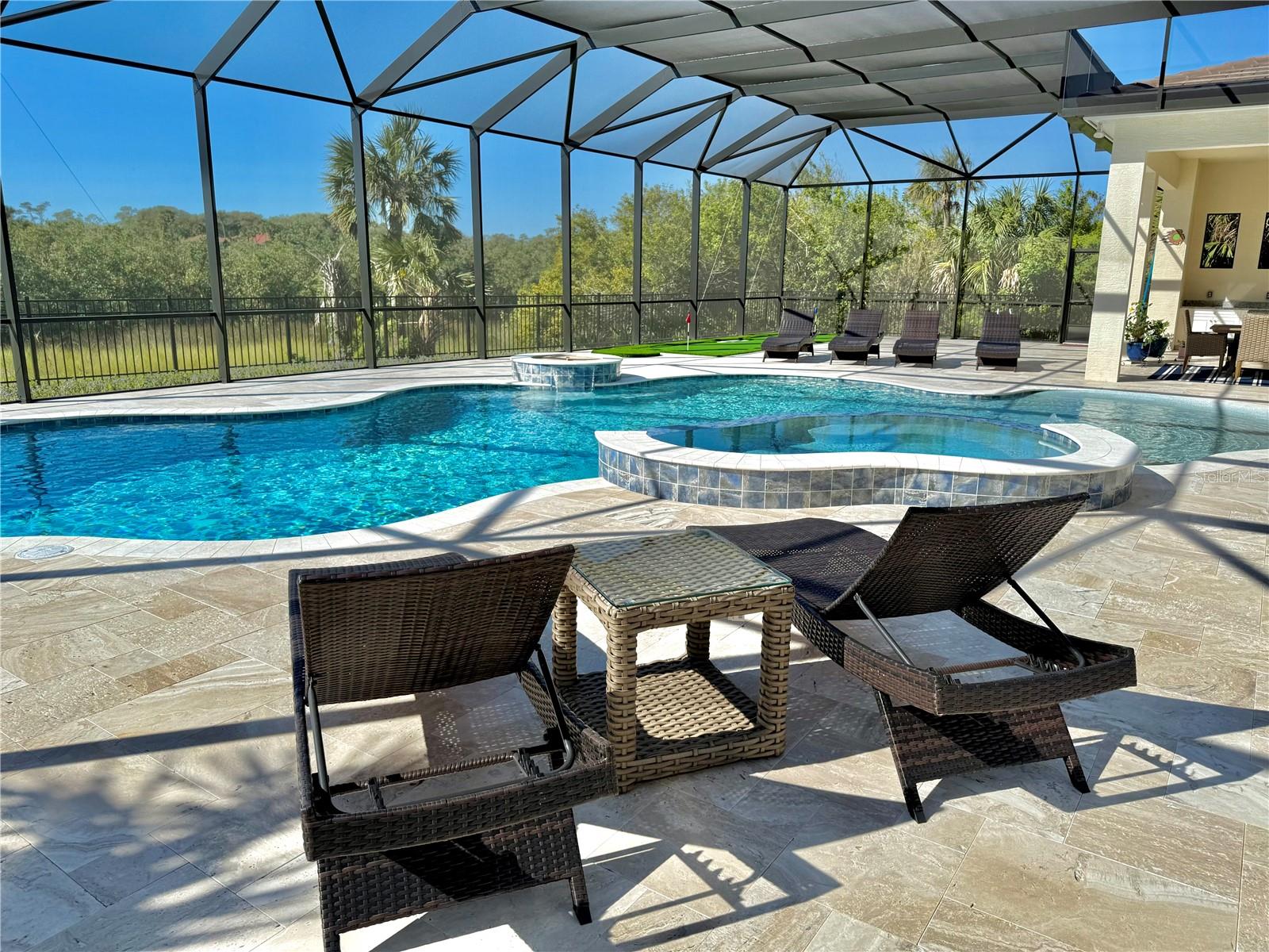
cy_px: 476
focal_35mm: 24
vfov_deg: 56.8
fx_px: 880
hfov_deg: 71.6
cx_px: 634
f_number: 1.78
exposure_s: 1/2801
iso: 80
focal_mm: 6.76
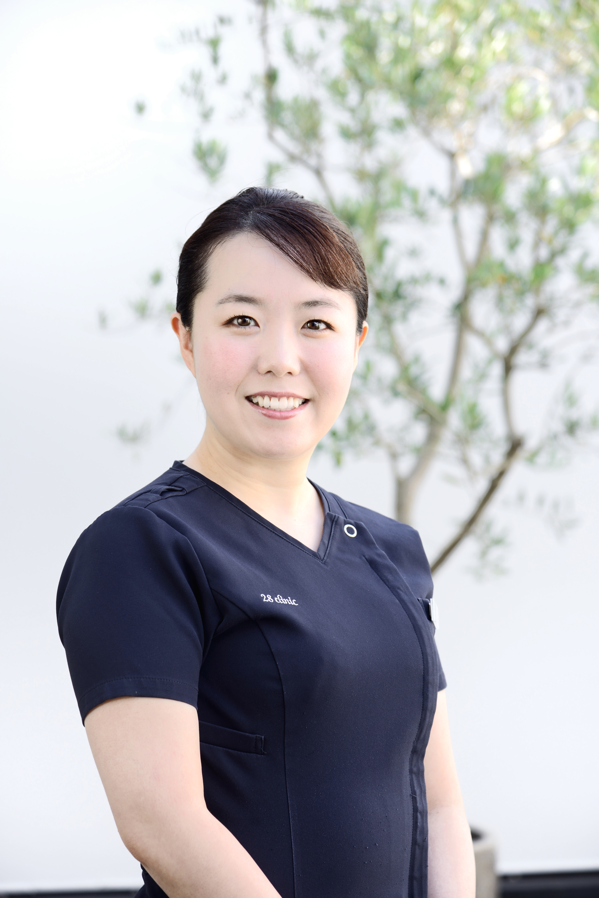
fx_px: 2993
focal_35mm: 120
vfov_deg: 17.1
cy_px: 449
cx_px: 300
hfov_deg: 11.4
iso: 100
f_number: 6.3
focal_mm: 120
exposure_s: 1/125
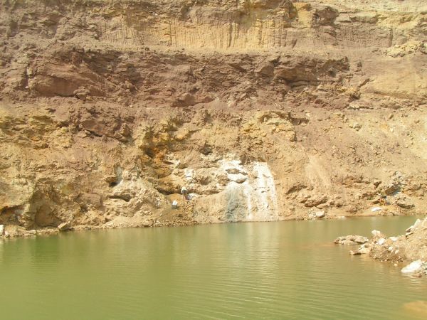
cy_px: 160
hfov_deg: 43.9
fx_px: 530
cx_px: 214
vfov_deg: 33.6
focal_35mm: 43
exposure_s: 1/320
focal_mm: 6.6
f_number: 5.6
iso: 50
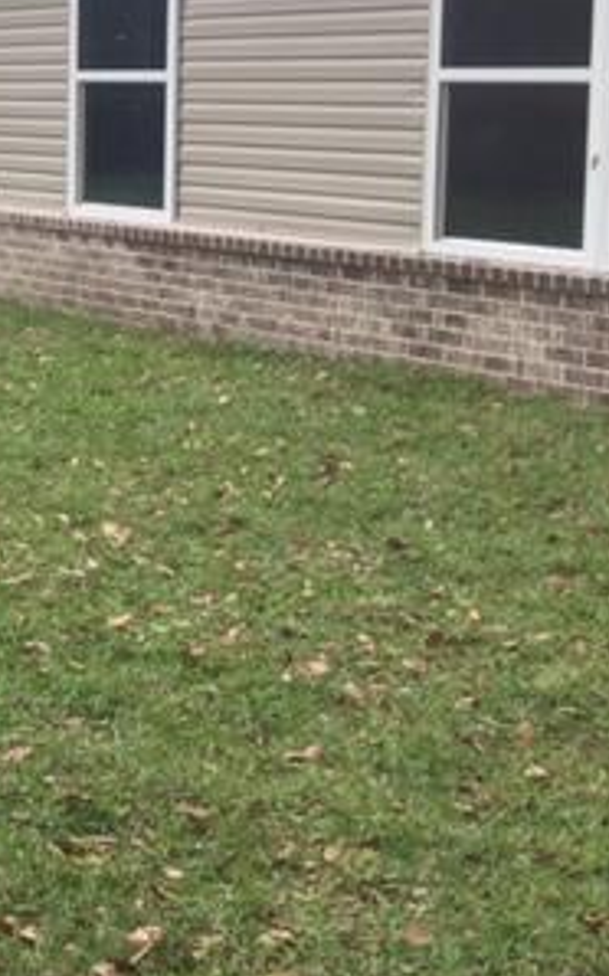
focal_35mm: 66
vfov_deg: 30.7
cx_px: -409
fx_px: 1754
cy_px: 275
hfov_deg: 17.0
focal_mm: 4.15
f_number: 2.2
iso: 32
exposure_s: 1/338
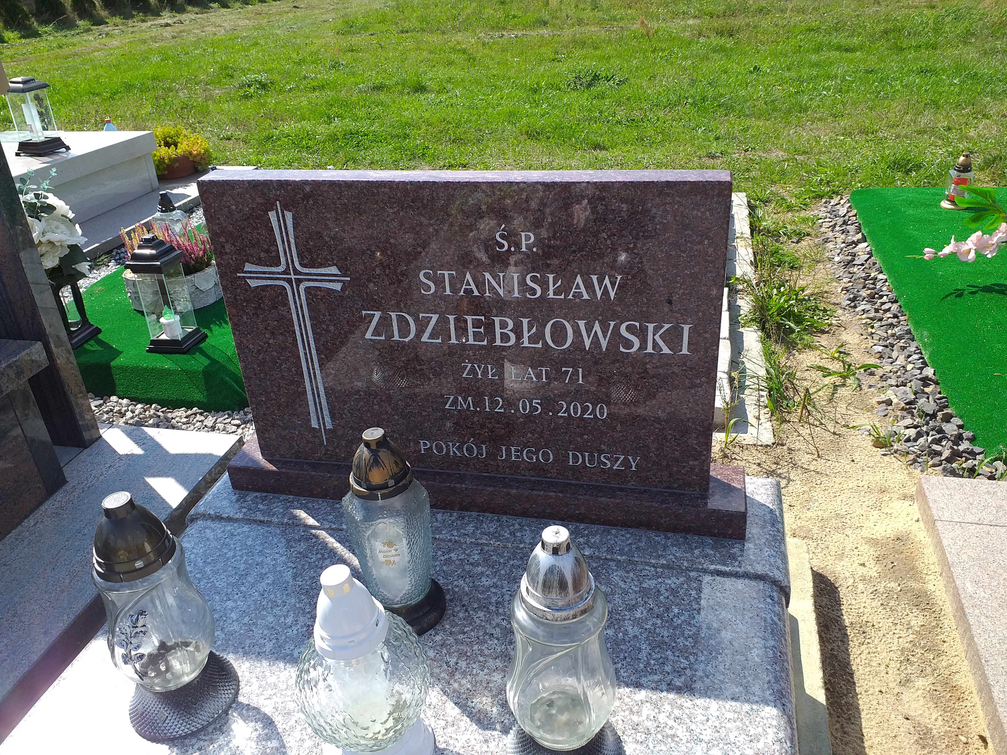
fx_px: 785
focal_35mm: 27
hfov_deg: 65.3
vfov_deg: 51.4
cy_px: 378
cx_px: 504
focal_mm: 3.6
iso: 40
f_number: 1.9
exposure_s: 1/1021
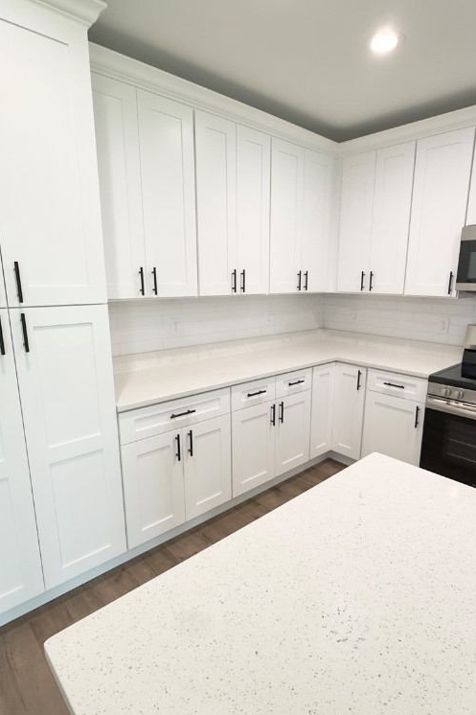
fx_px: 397
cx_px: 274
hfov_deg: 61.6
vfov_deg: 84.0
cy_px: 359
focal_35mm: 20
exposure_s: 1/120
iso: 200
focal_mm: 2.22
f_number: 2.2
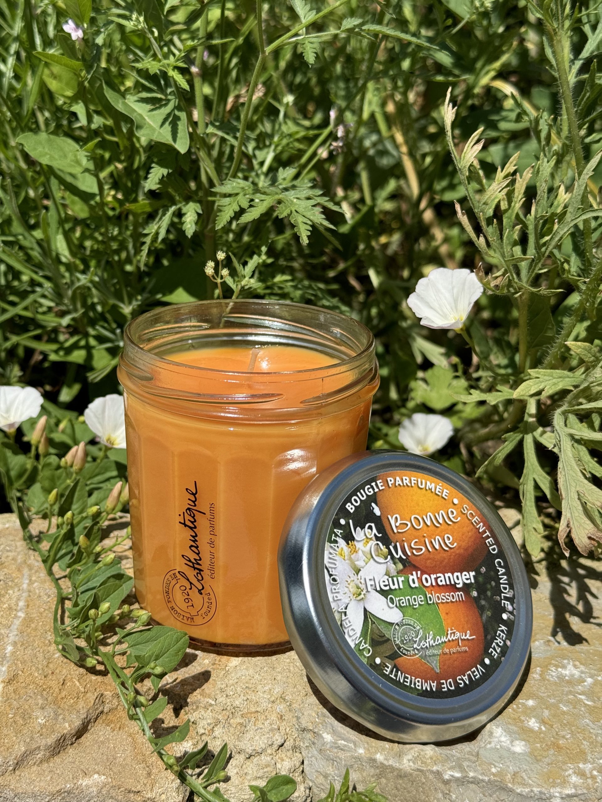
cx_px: 301
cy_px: 401
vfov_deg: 39.7
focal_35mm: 48
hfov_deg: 30.3
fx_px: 1113
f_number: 1.78
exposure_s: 1/5848
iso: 64
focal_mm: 6.76
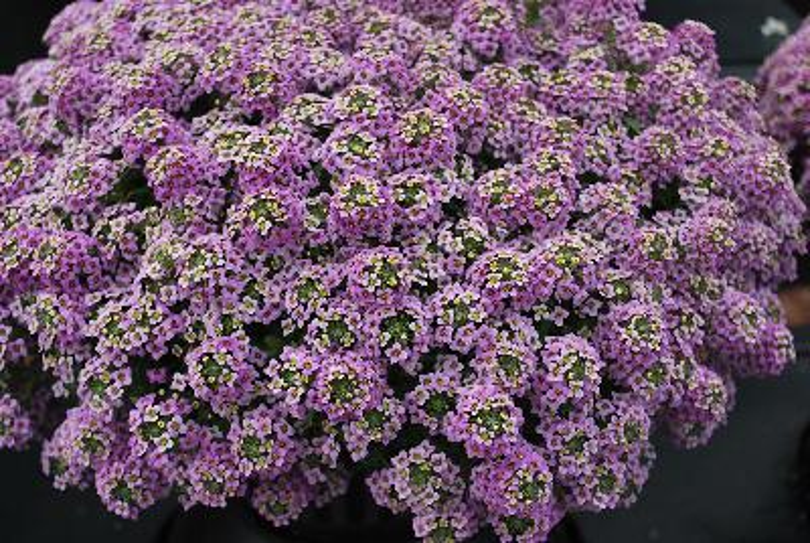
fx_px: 1149
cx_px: 405
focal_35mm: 51
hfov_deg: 38.8
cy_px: 272
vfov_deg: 26.6
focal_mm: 34
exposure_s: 1/125
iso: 200
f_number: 5.6
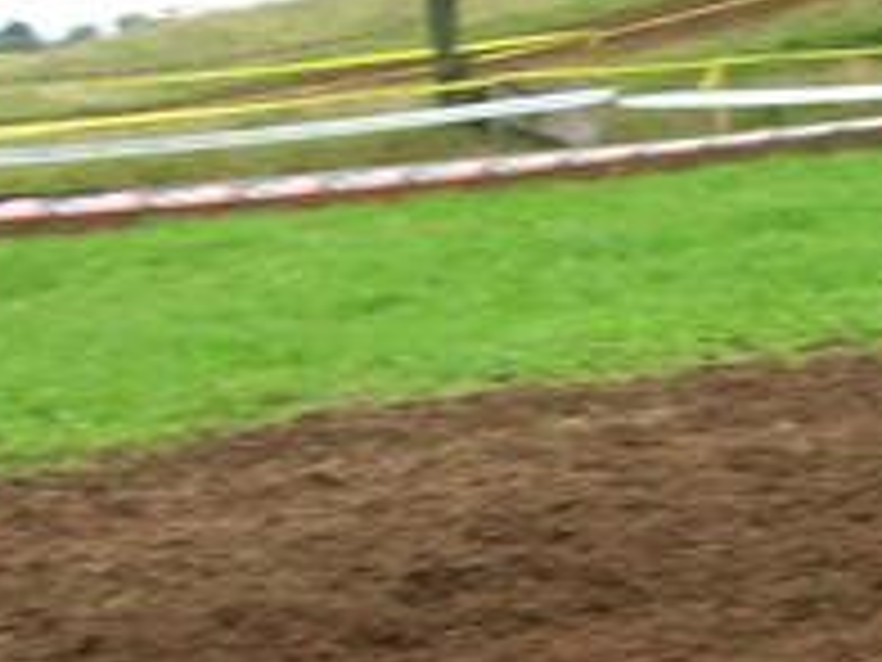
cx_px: 1310
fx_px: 2905
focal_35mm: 114
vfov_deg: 13.0
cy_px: 464
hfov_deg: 15.9
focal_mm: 5.8
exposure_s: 1/117
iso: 50
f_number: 2.8
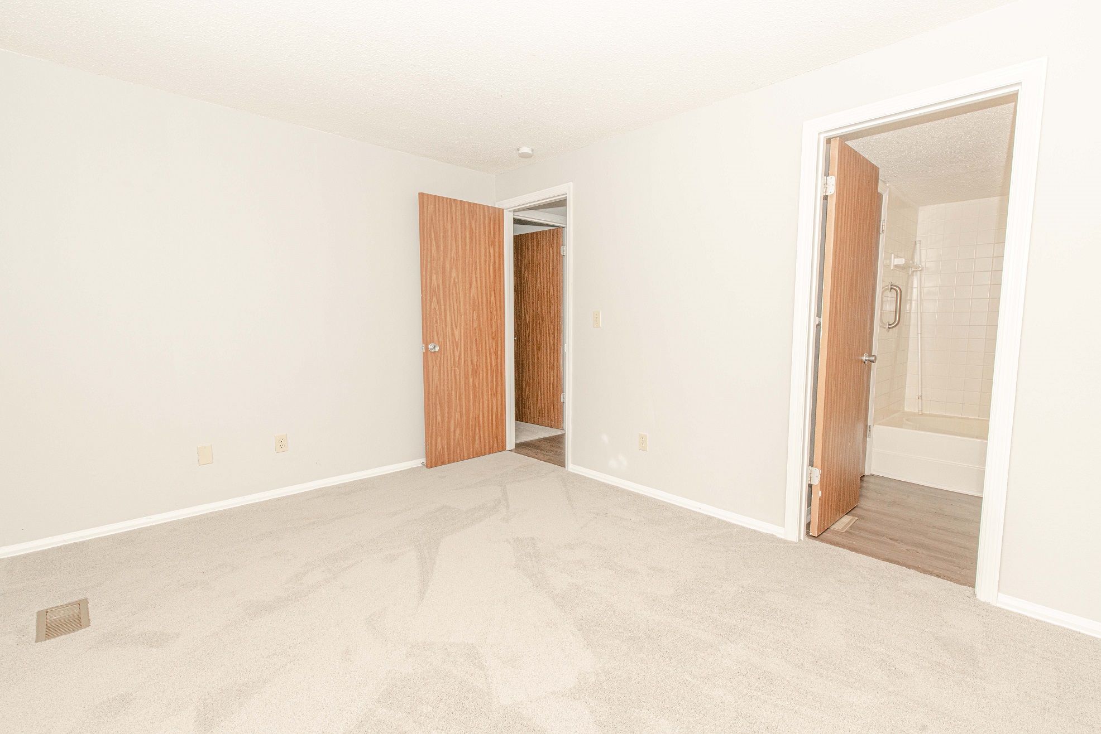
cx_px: 550
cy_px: 367
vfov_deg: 73.8
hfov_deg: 96.7
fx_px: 489
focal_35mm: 16
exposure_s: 1/80
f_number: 11
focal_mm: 16
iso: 500
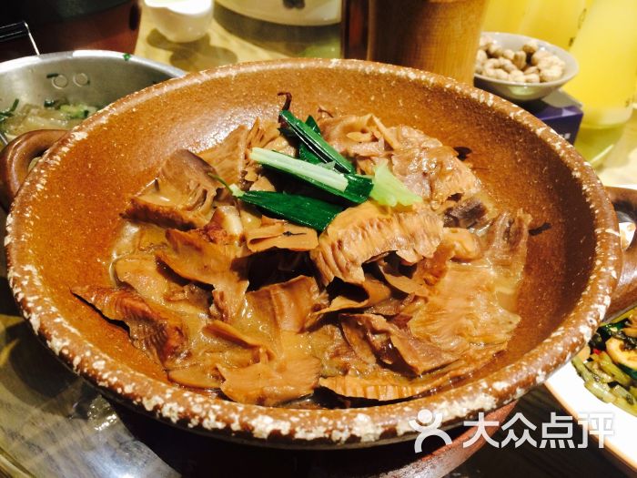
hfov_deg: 61.7
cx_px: 318
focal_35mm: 29
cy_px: 239
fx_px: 534
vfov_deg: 48.2
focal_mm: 4.15
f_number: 2.2
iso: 200
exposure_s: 1/33
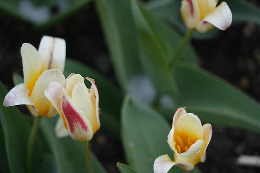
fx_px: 1733
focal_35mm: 240
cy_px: 86
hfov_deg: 8.6
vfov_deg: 5.7
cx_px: 130
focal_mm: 240
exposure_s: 1/250
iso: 320
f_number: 6.3
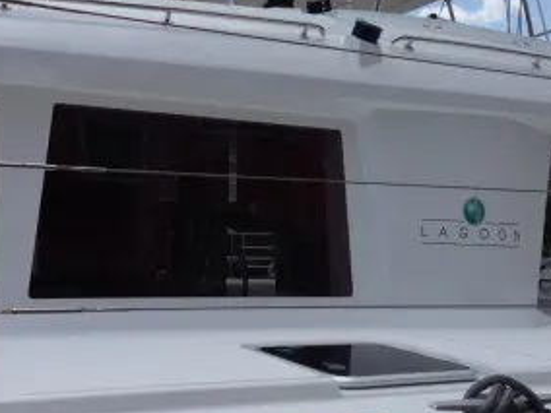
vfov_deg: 27.7
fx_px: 828
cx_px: 252
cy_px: 111
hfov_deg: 36.8
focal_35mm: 52
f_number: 2.4
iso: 50
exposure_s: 1/1595
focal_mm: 4.12
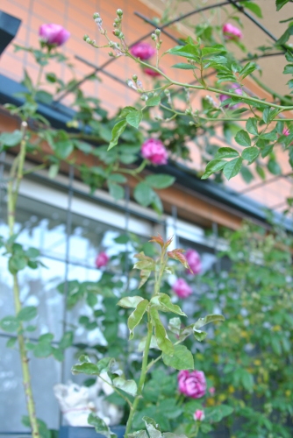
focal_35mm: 42
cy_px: 219
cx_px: 146
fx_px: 512
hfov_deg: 31.9
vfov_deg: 46.4
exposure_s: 1/60
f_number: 4
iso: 200
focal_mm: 28
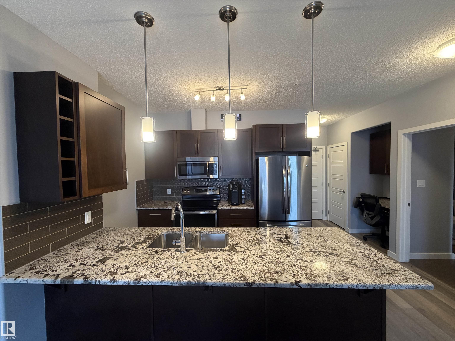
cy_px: 170
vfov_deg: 85.7
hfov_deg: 102.1
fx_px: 184
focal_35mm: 14
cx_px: 228
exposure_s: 1/60
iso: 250
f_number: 2.2
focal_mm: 2.22
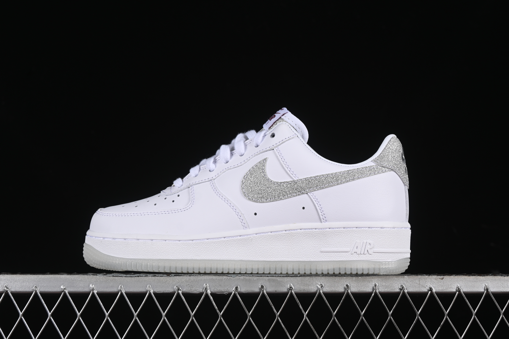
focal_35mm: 75
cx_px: 254
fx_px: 1060
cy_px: 170
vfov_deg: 18.2
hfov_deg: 27.0
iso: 160
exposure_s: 1/125
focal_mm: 50
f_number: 8
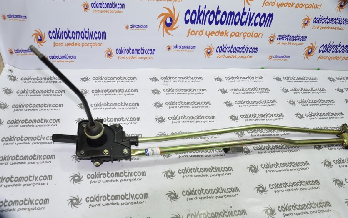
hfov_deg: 55.9
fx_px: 328
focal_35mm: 35
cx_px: 174
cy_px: 106
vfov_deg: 36.7
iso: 200
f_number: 5
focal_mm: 21
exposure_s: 1/40
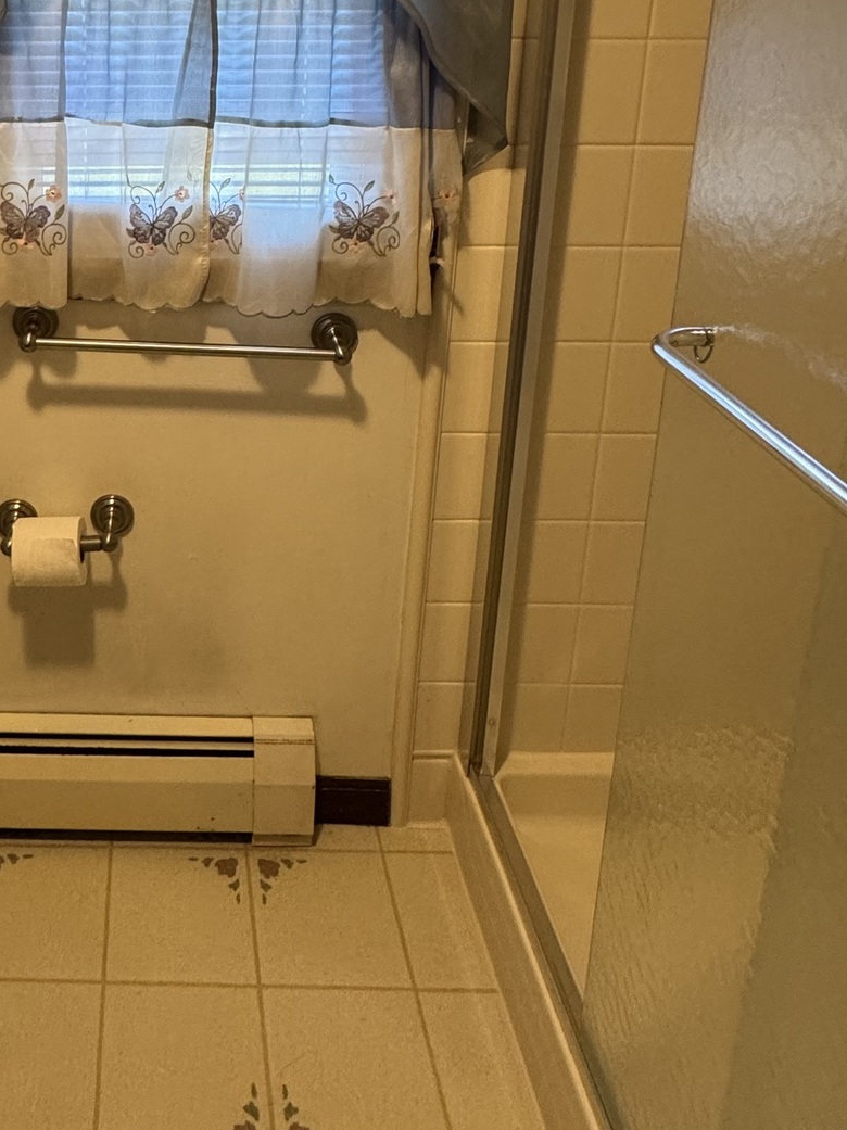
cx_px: 149
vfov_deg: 53.5
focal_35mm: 31
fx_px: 1012
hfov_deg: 43.0
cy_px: 190
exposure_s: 1/120
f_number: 2.2
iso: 250
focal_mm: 2.22
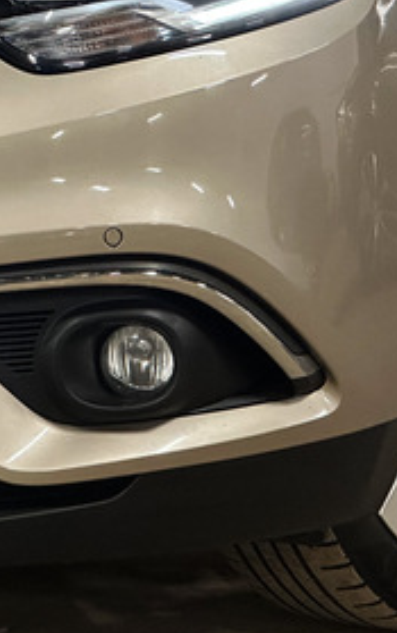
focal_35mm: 190
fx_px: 3281
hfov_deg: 6.9
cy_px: 109
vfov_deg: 11.0
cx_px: 77
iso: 400
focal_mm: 9
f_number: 2.8
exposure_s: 1/50
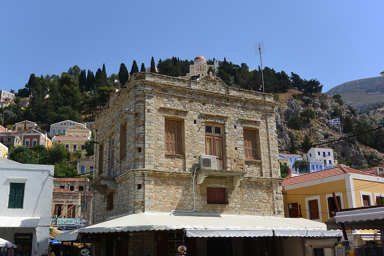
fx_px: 416
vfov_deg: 34.2
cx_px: 192
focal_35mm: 39
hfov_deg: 49.5
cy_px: 128
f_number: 5
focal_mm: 14.5
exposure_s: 1/1250
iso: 160
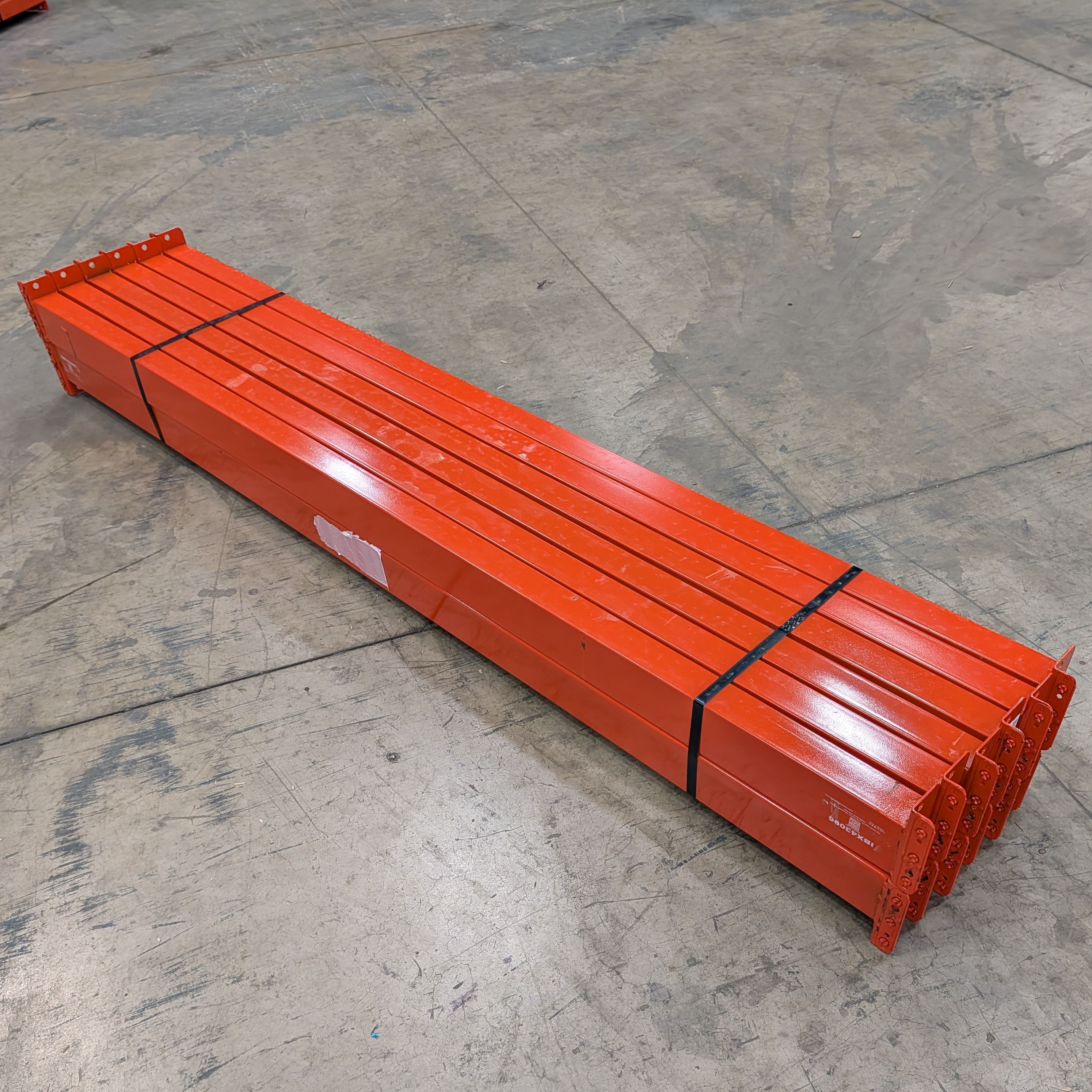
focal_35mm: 29
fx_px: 1035
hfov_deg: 55.6
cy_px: 700
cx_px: 547
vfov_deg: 54.8
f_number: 1.68
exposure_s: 1/161
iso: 251
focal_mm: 6.9
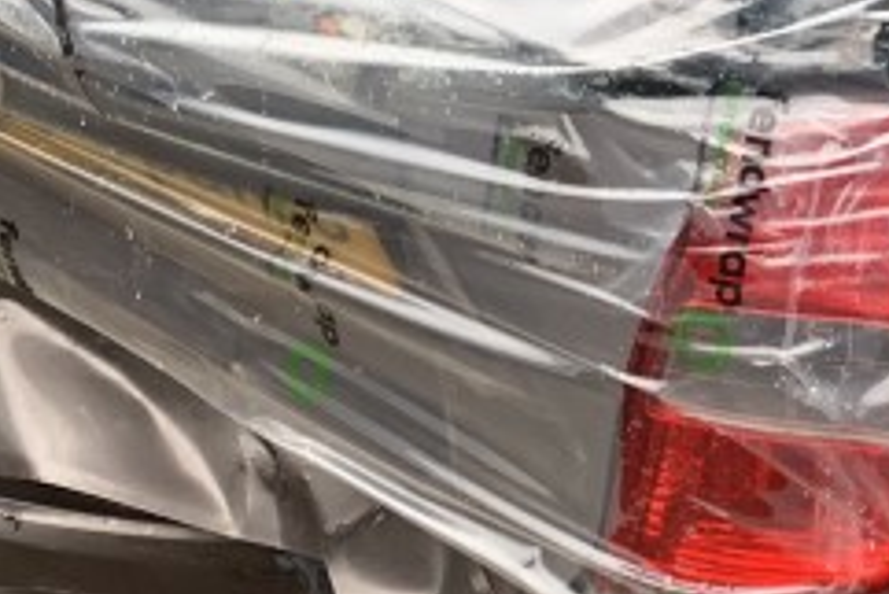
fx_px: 2841
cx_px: 1059
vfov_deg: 11.9
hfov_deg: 17.0
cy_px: 240
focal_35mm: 115
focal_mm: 4.25
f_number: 1.8
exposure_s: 1/121
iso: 64
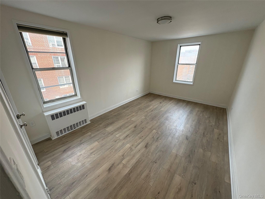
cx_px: 132
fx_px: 107
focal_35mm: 14
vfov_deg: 85.7
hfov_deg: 102.1
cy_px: 100
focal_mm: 2.22
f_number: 2.2
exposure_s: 1/99
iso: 125
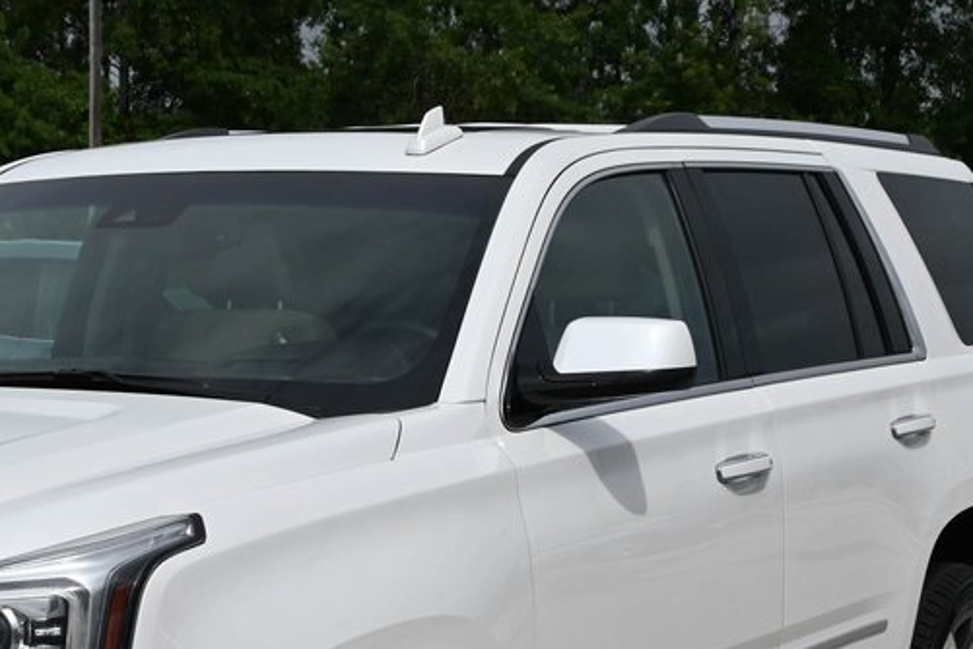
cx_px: 169
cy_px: 662
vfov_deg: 13.9
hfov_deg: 20.8
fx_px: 2608
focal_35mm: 97
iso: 100
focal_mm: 31.5
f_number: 9
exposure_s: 1/640
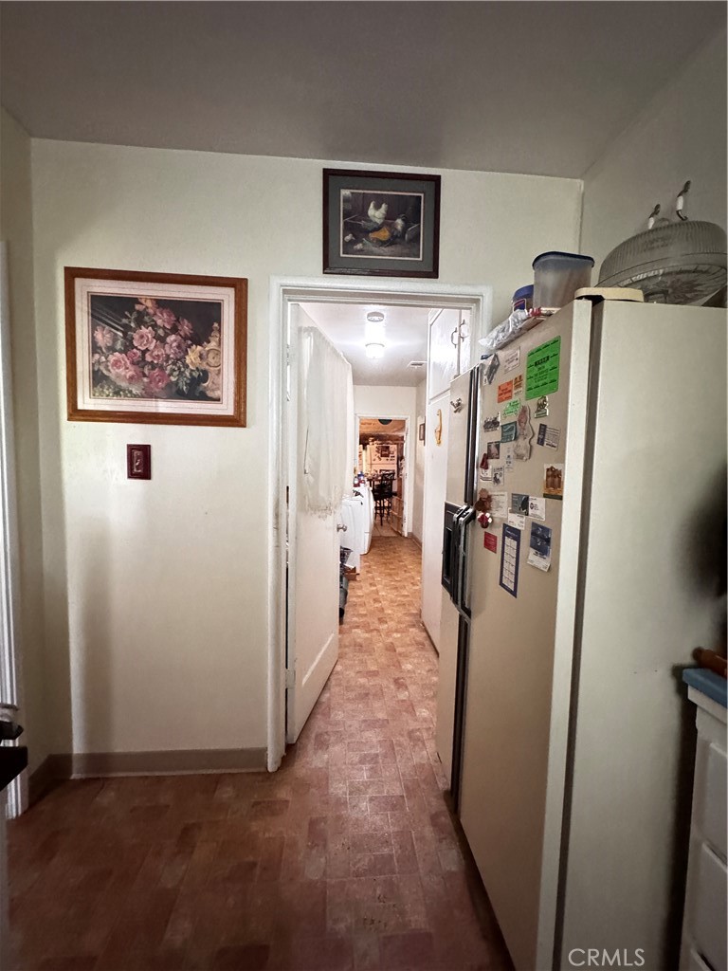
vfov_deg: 102.1
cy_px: 486
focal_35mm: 14
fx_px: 393
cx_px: 364
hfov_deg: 85.7
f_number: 2.2
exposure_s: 1/30
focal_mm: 2.22
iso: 1600
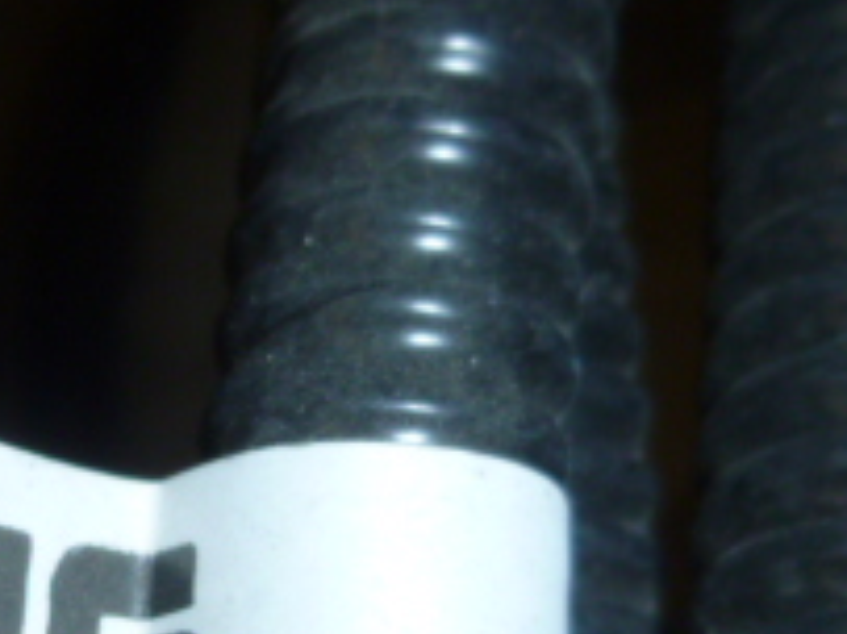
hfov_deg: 23.9
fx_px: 1932
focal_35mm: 79
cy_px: 663
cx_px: 58
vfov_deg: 18.1
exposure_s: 1/125
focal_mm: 4.5
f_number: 3.1
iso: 125
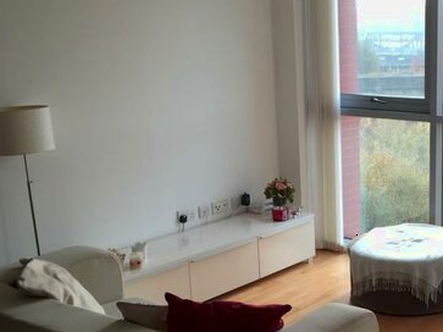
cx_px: 399
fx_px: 716
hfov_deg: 32.6
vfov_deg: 25.9
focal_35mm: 56
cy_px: 224
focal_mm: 4.15
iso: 50
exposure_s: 1/120
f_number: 2.2
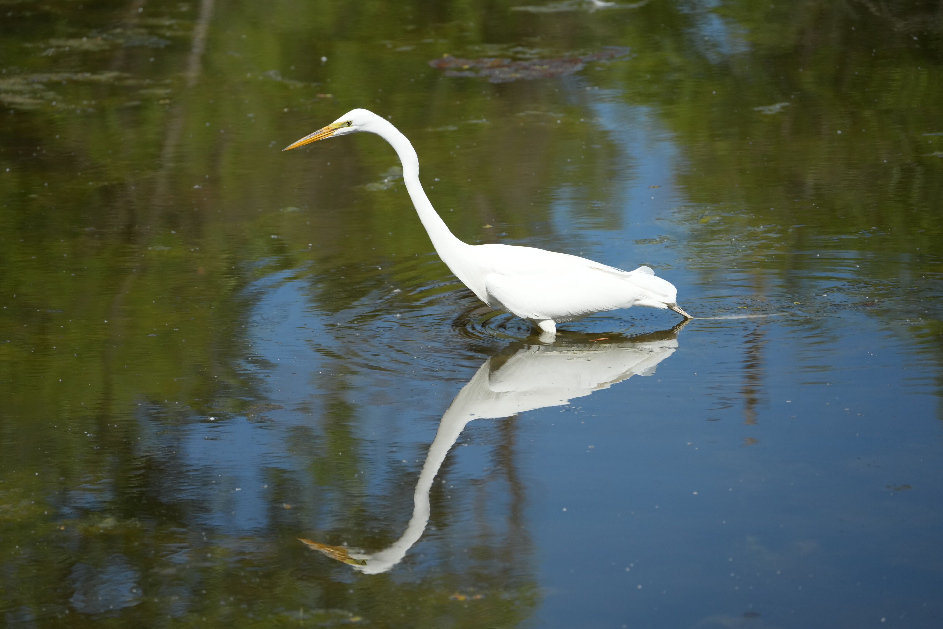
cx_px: 472
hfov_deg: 8.1
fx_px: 6679
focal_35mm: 255
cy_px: 314
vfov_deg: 5.4
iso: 640
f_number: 6.3
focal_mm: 255
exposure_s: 1/2500
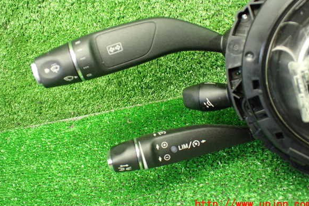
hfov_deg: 58.7
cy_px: 92
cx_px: 156
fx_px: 275
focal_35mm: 32
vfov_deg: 41.1
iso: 800
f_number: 2.3
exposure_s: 1/50
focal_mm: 5.4
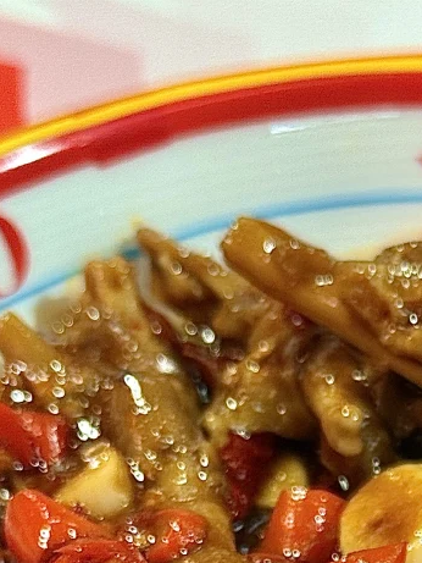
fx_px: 2437
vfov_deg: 12.7
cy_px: 750
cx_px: 481
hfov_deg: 9.8
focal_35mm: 150
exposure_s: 1/100
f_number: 1.78
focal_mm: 6.76
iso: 80
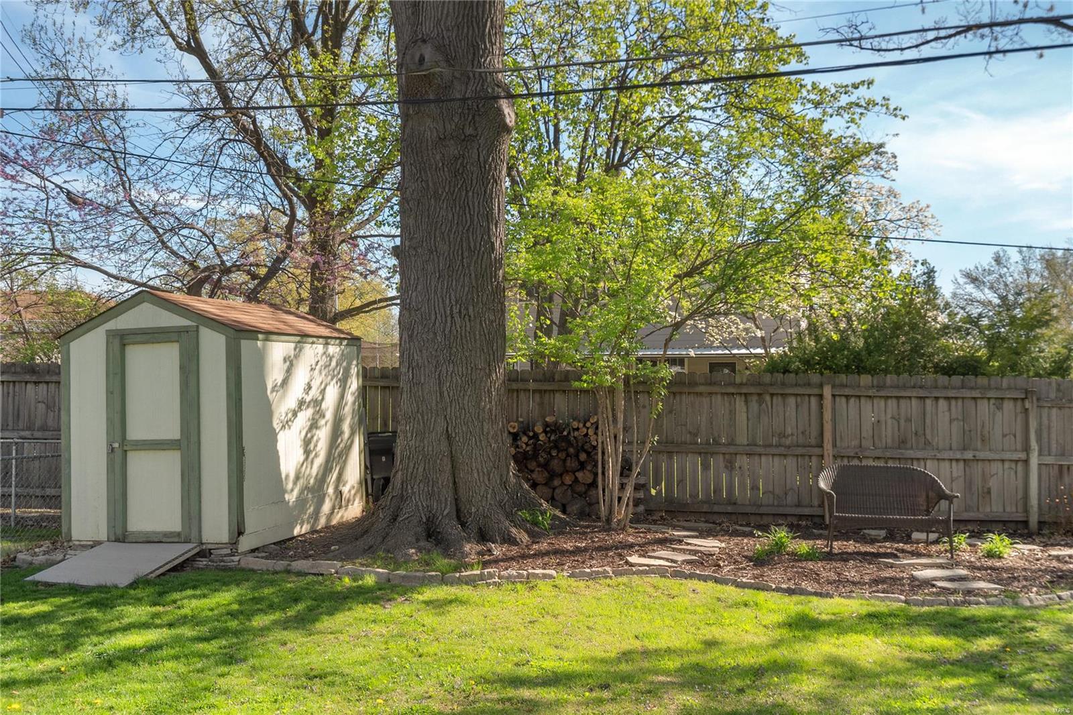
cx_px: 536
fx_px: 1073
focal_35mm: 36
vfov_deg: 36.9
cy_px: 358
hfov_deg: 53.1
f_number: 8
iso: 400
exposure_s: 1/125
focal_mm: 18
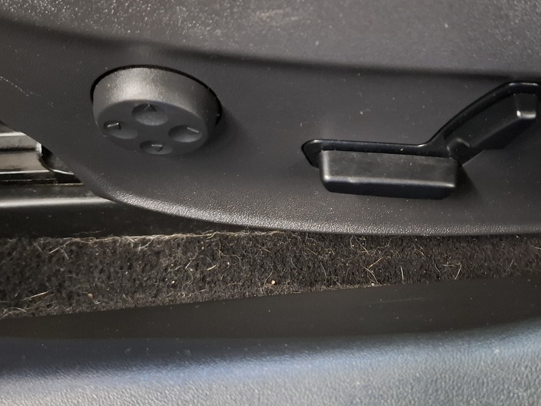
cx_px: 331
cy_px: 149
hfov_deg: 46.5
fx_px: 625
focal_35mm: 40
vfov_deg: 35.7
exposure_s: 1/25
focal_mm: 5.54
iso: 800
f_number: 1.8
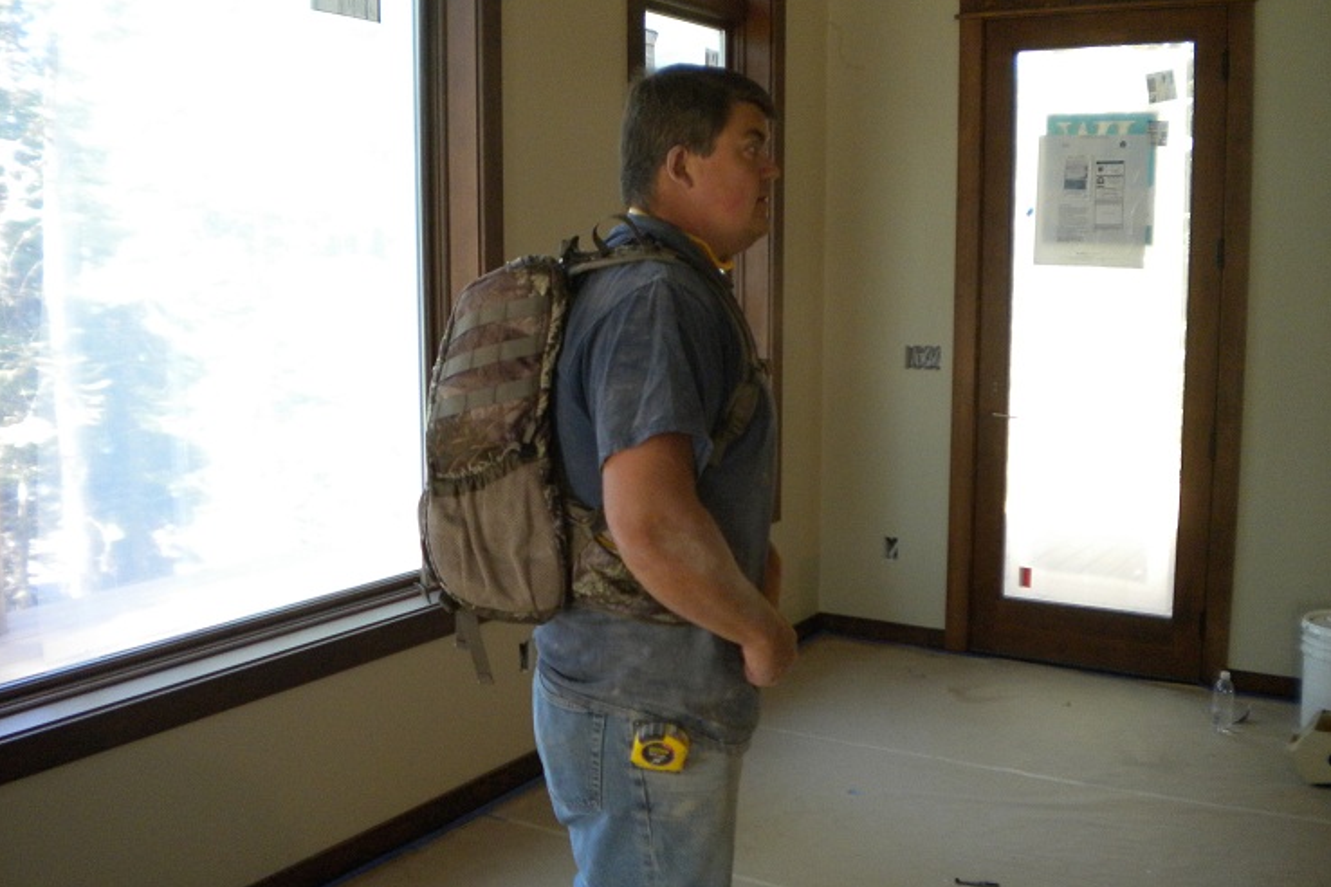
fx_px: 1368
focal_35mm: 37
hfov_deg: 51.9
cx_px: 662
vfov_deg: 35.9
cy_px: 444
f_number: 3.1
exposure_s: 1/62.4
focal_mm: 6.3
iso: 299
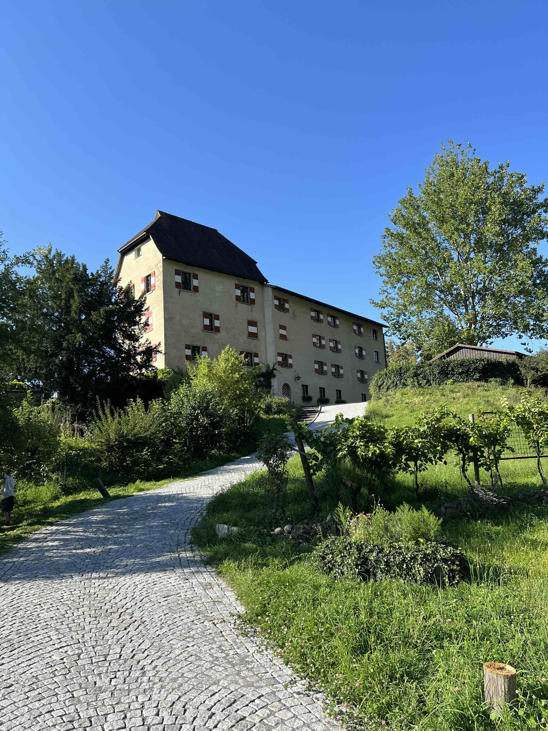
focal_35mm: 26
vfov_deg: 67.3
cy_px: 366
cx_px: 274
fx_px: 549
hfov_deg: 53.1
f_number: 1.5
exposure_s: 1/2045
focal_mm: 5.7
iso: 50
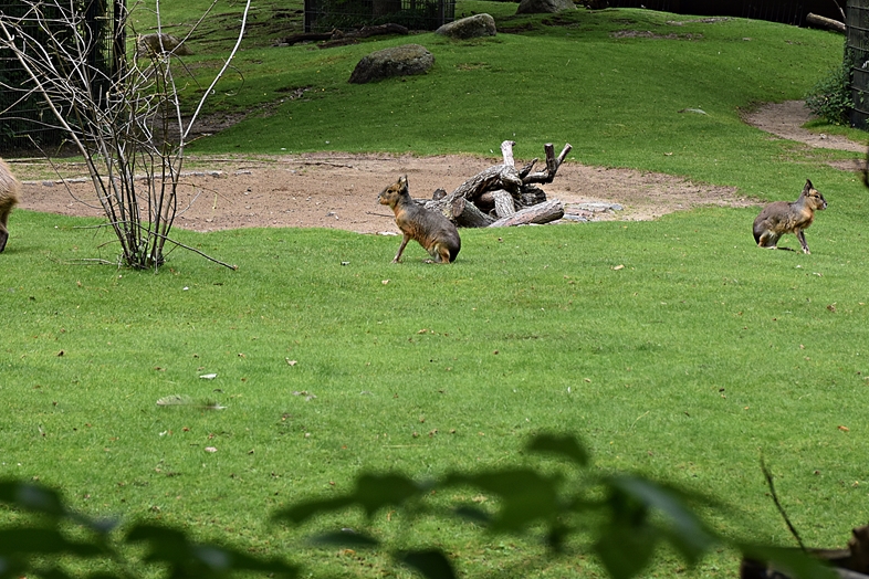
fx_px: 3540
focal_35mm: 147
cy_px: 236
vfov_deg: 9.4
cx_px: 418
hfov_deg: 14.0
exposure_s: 1/250
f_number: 8
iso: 360
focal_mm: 75
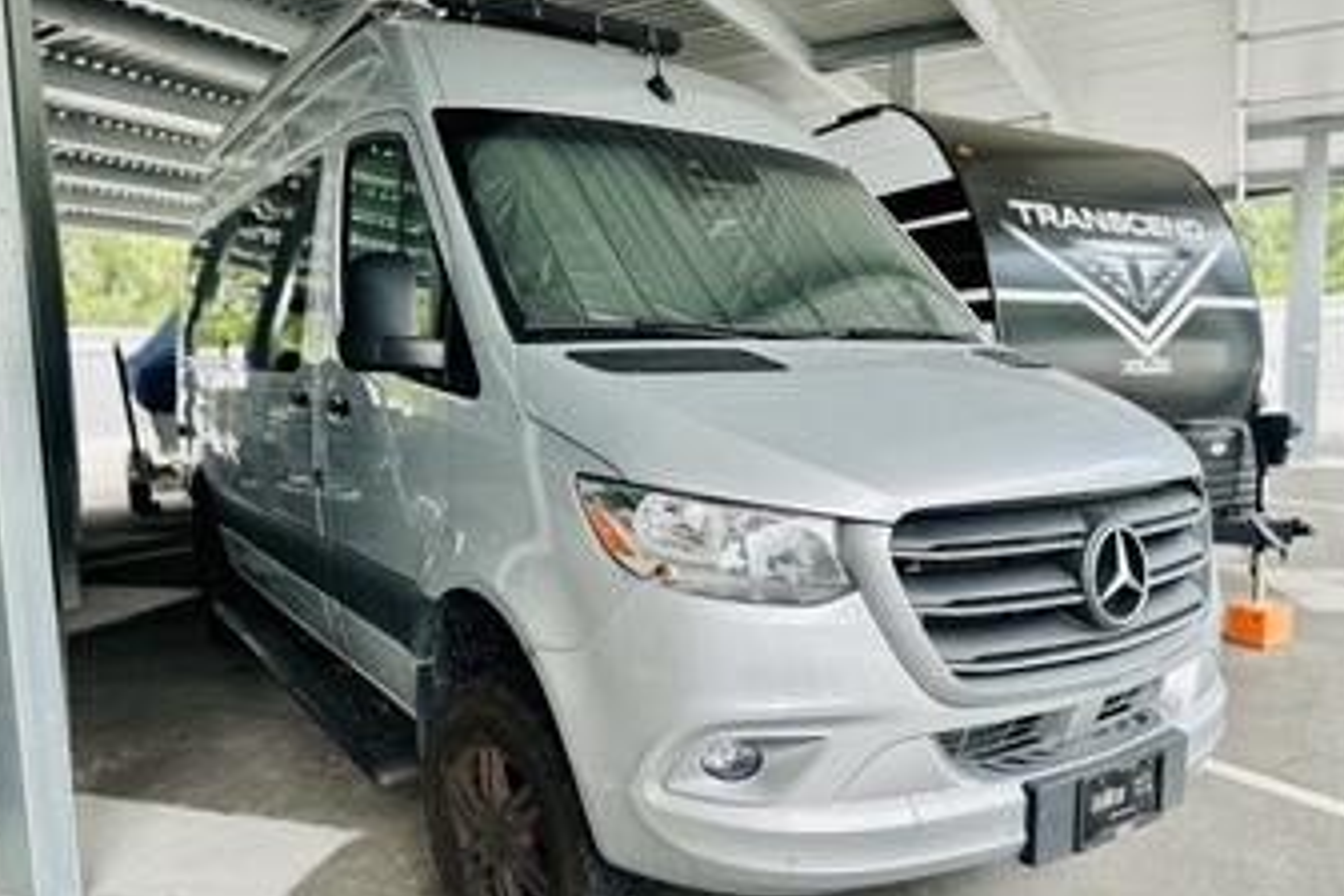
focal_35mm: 26
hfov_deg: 69.4
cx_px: 668
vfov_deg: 49.5
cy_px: 478
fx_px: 971
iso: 80
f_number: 1.78
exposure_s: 1/279
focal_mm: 6.86
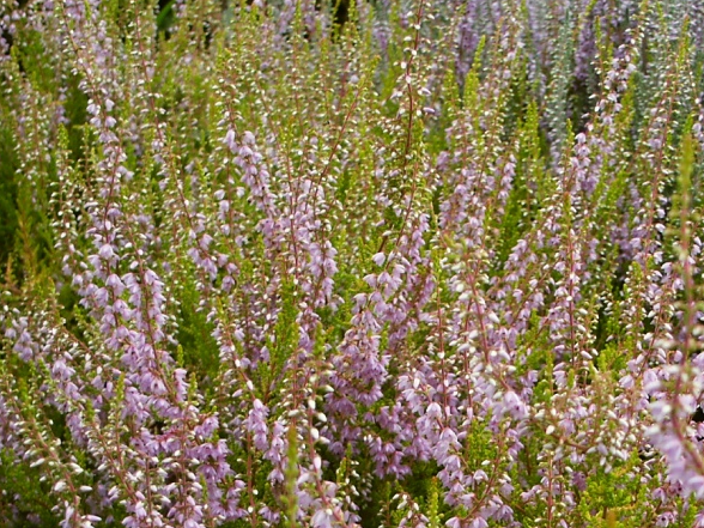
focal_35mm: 64
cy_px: 348
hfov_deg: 30.2
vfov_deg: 22.8
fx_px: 1302
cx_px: 279
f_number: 3.6
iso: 64
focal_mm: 9.83
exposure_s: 1/125
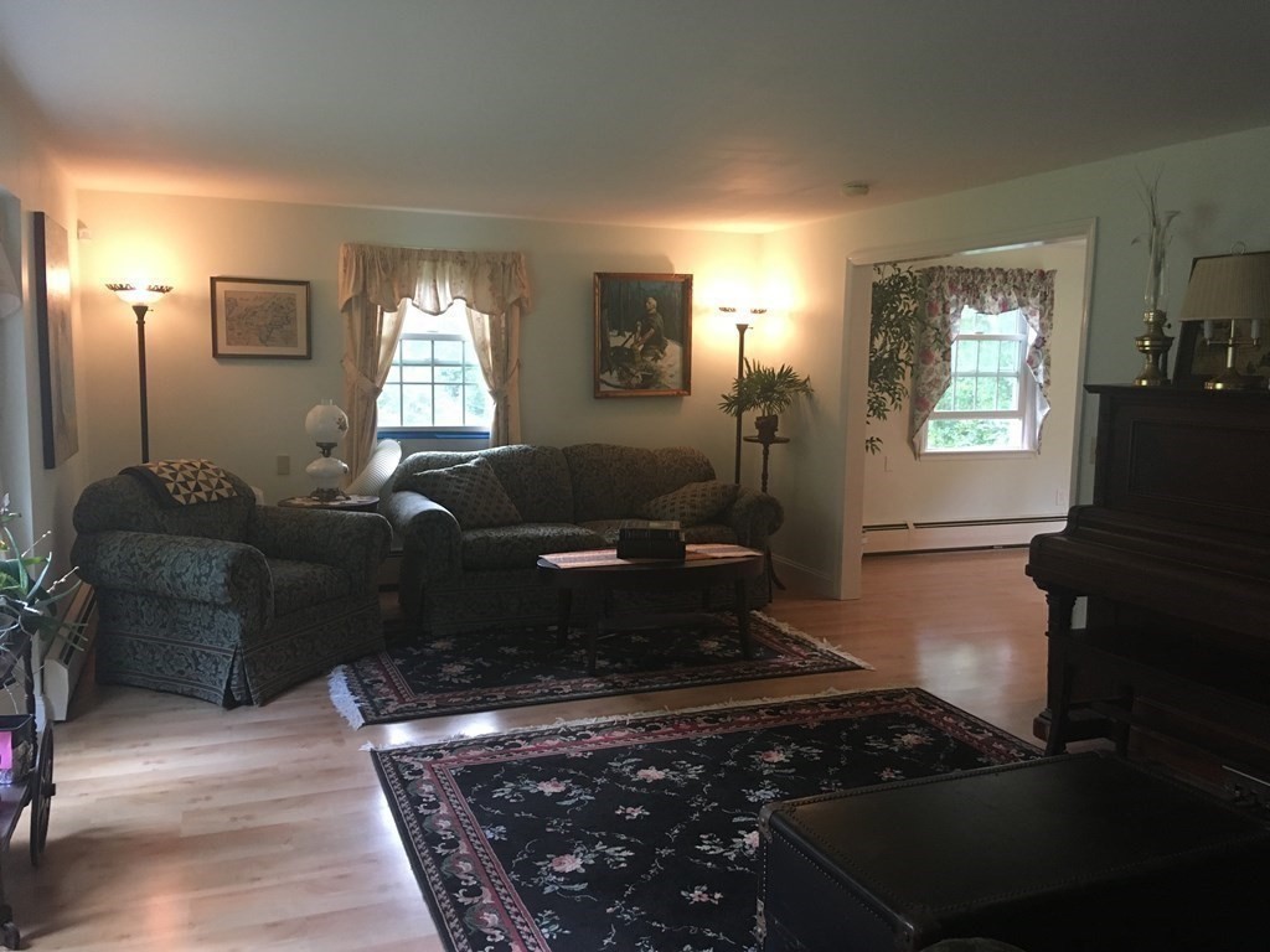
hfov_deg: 61.7
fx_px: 1064
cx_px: 635
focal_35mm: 29
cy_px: 476
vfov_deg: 48.2
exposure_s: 1/30
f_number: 2.2
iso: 160
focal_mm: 4.15
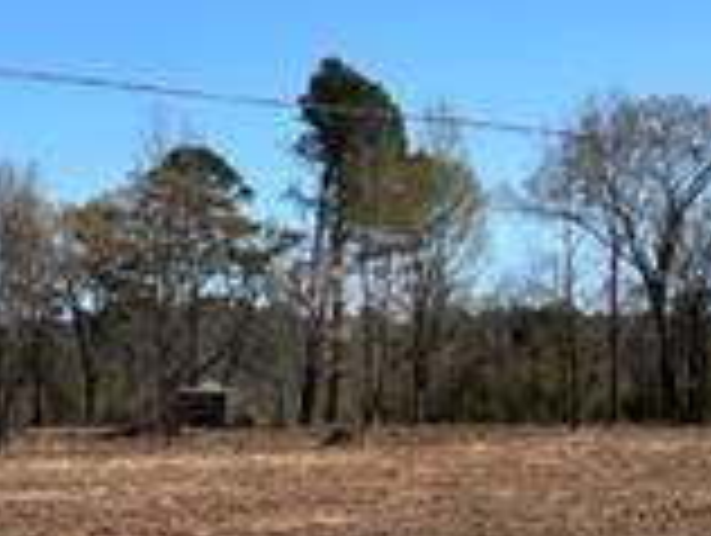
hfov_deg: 18.6
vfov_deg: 14.0
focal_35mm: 105
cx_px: 202
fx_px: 2160
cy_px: 95
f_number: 1.5
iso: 50
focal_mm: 5.7
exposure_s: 1/5076
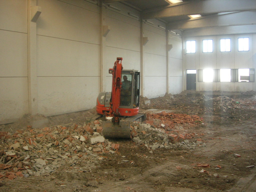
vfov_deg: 37.7
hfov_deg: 49.0
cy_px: 96
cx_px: 128
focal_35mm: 38
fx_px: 281
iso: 200
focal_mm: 7.8
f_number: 2.8
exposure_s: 1/80.8
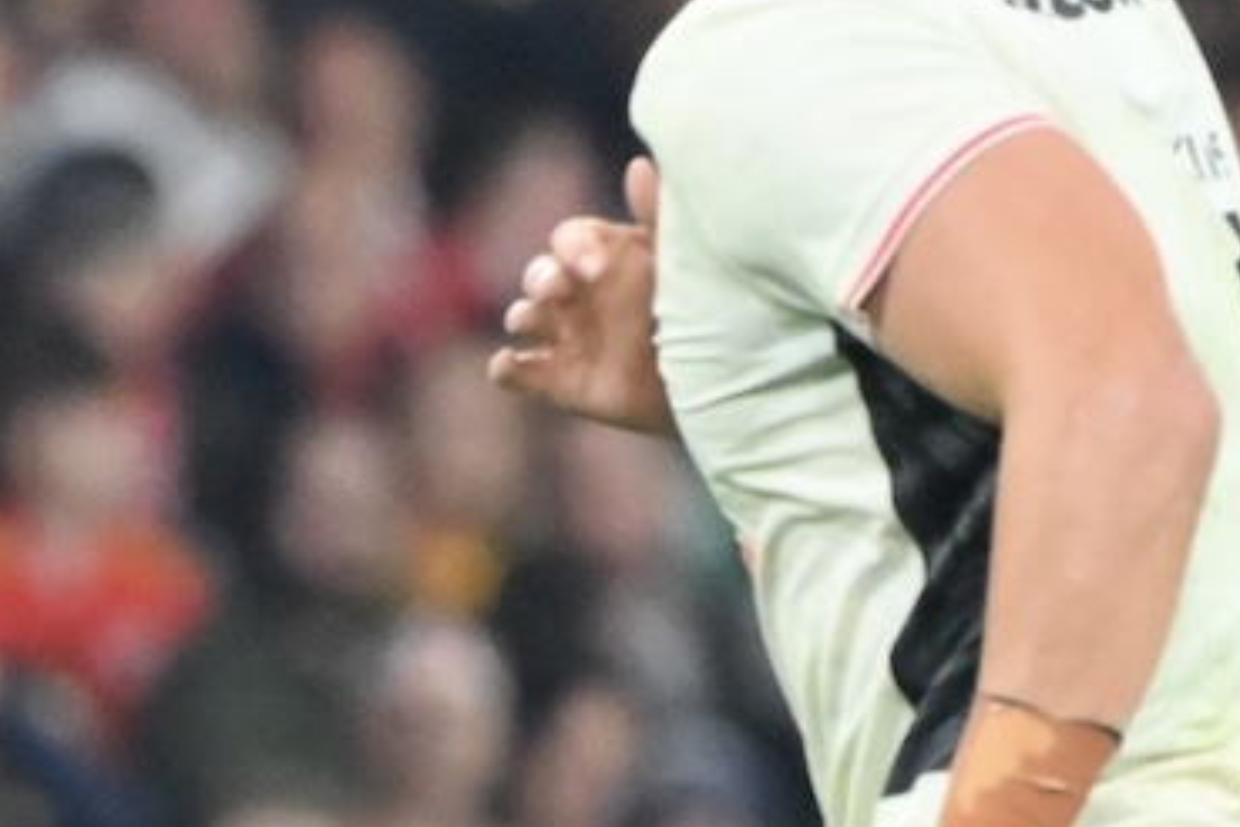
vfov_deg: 0.7
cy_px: 1340
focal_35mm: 2083
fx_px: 71742
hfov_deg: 1.0
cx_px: -843
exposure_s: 1/1600
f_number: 4.5
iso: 6400
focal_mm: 400
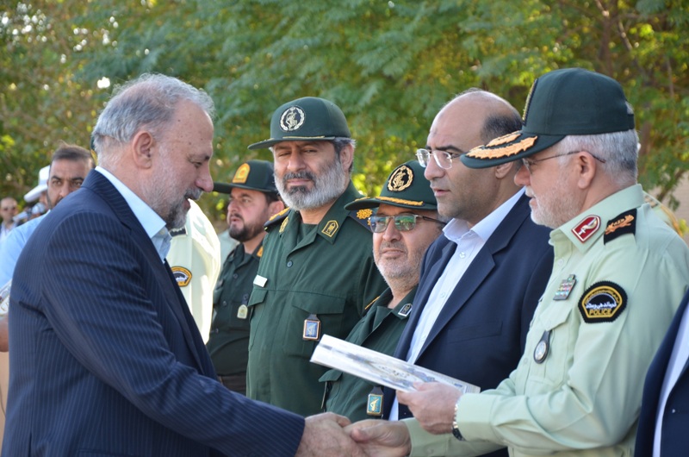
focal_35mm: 135
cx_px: 344
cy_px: 228
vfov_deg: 10.1
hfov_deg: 15.2
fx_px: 2579
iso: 360
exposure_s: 1/125
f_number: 5.6
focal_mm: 90
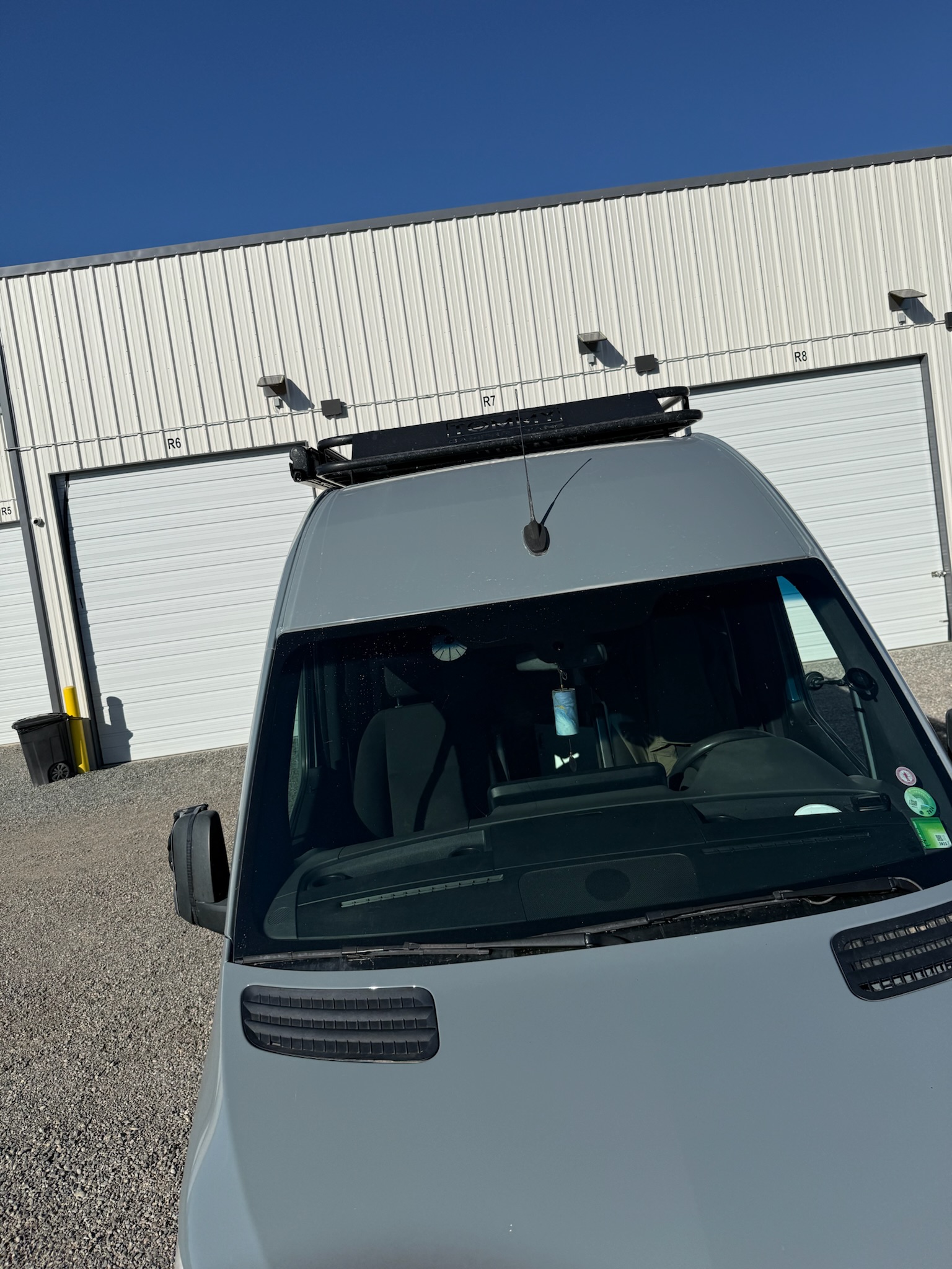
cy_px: 634
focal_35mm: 24
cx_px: 476
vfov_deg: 71.6
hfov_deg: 56.8
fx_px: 880
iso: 80
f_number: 1.78
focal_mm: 6.76
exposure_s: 1/14286
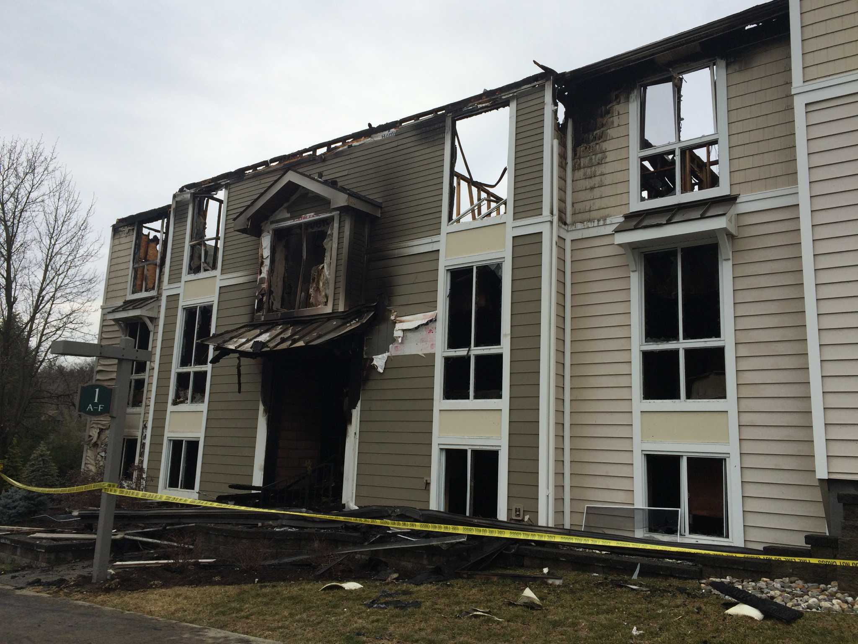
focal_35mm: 29
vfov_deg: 48.2
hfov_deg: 61.7
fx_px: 719
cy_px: 322
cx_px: 429
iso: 32
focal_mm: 4.2
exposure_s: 1/760
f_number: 2.2
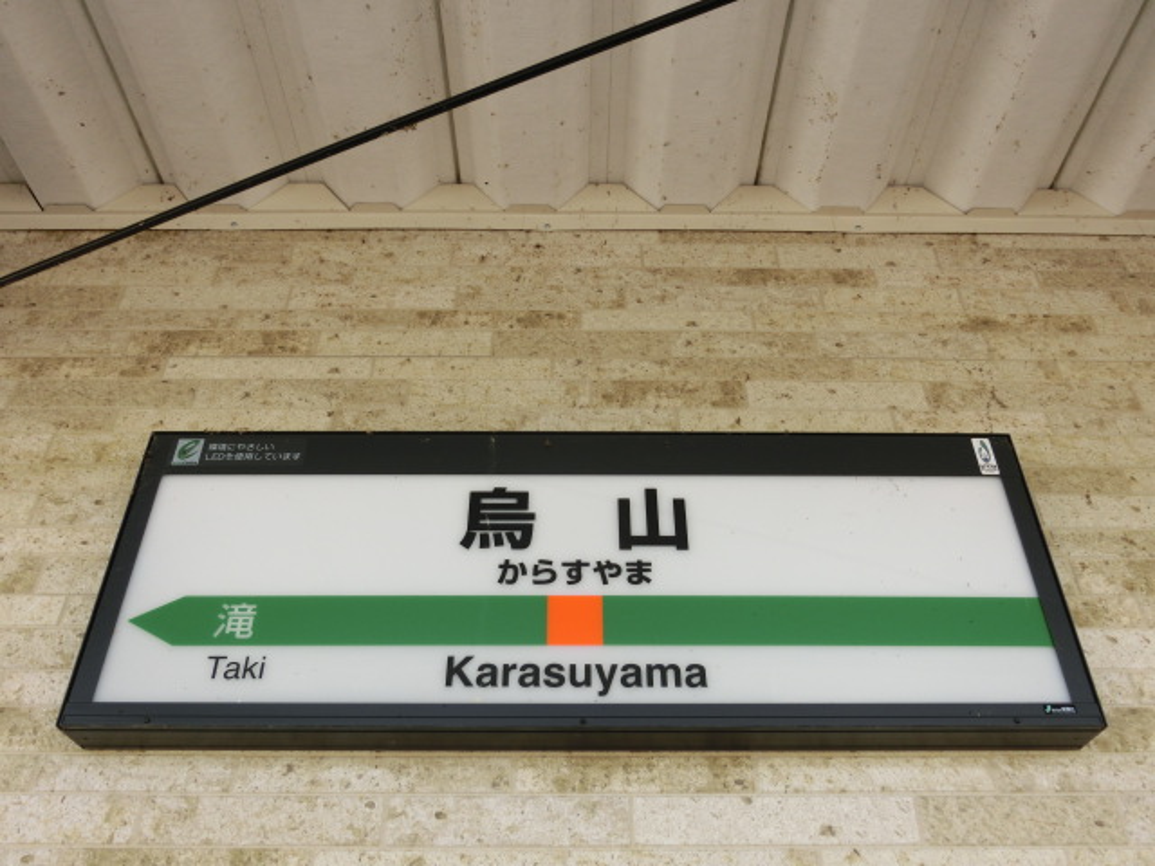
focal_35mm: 29
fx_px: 968
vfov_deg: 48.2
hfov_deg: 61.7
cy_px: 433
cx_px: 578
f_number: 3.7
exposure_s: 1/125
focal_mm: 5.2
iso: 80
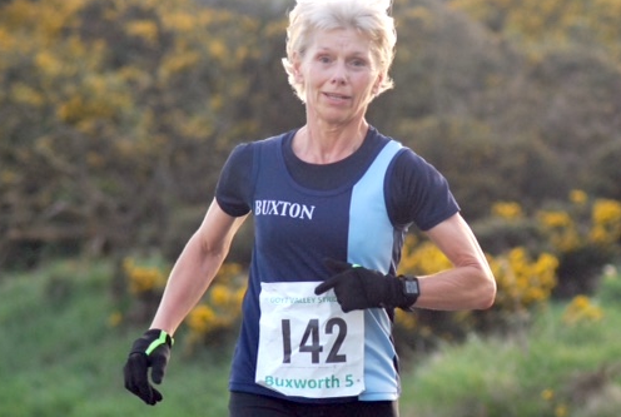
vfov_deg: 4.3
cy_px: 215
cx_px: 357
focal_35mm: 320
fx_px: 5525
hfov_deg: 6.4
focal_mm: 165
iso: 800
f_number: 4.5
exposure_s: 1/400
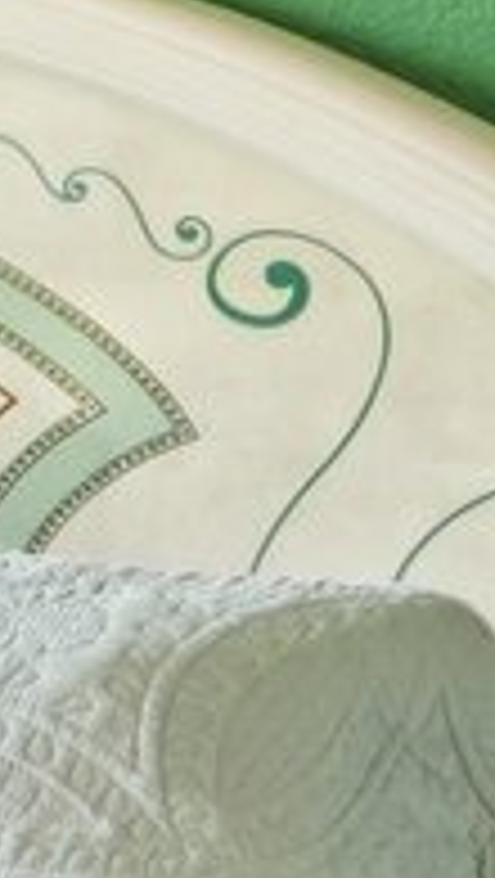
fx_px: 4226
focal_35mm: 182
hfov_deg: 4.3
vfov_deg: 11.6
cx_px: -2880
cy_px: -209
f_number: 8
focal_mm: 16.5
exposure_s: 1/15
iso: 400
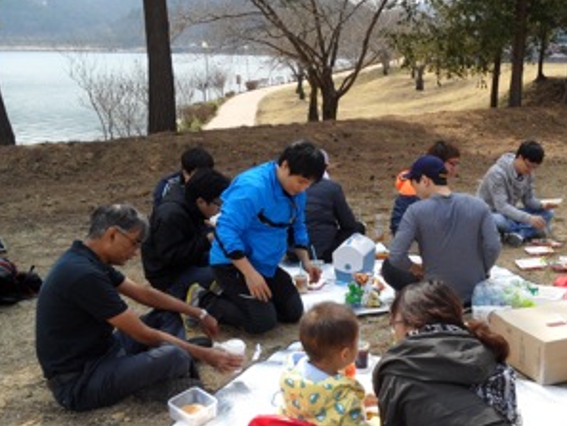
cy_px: 275
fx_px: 655
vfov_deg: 35.7
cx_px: 401
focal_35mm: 40
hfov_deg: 45.7
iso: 80
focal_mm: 4.9
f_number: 3.5
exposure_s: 1/750
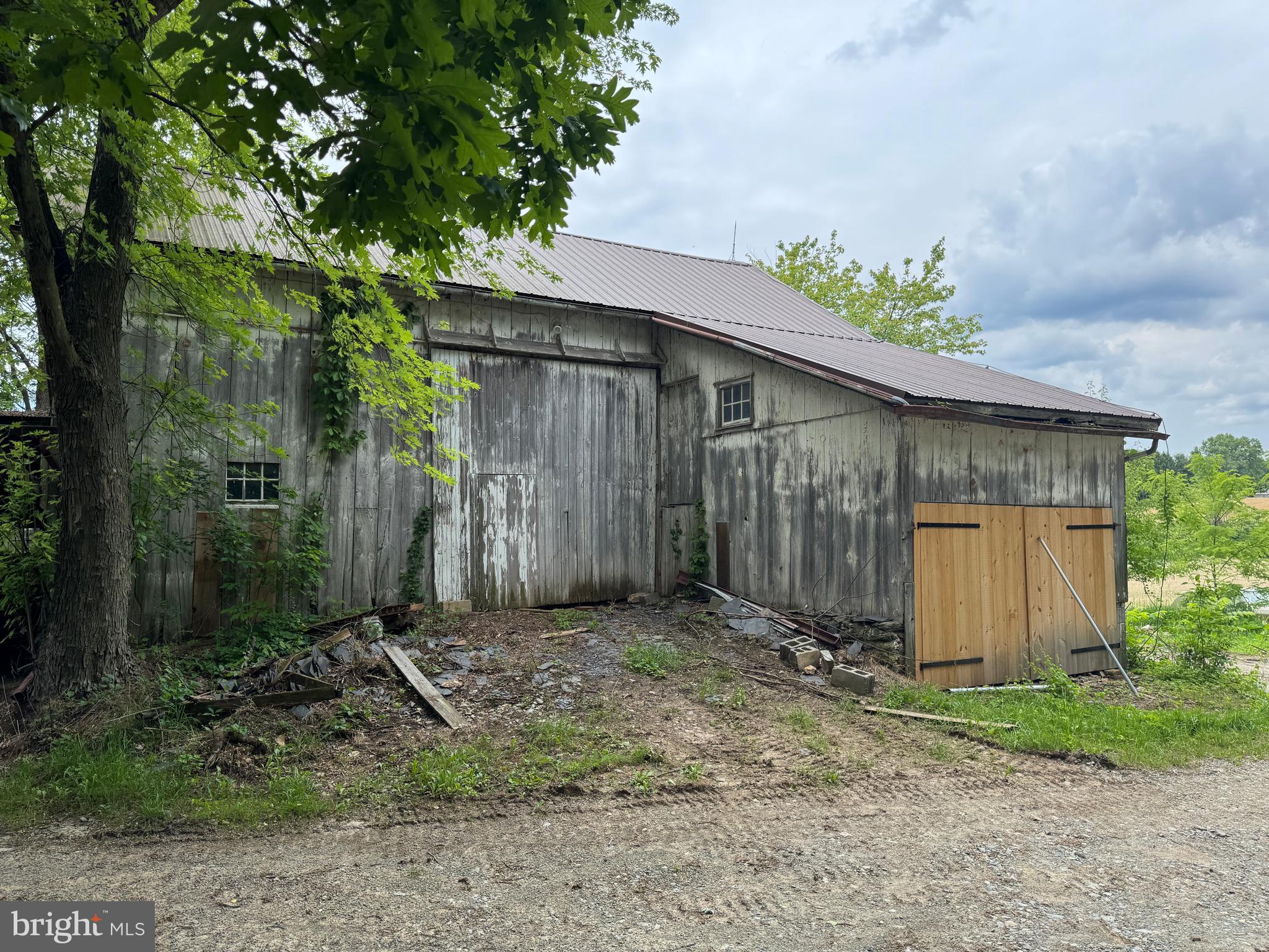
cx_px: 634
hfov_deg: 71.6
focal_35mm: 24
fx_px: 880
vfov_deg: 56.8
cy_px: 476
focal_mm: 6.76
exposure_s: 1/1767
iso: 80
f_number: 1.78
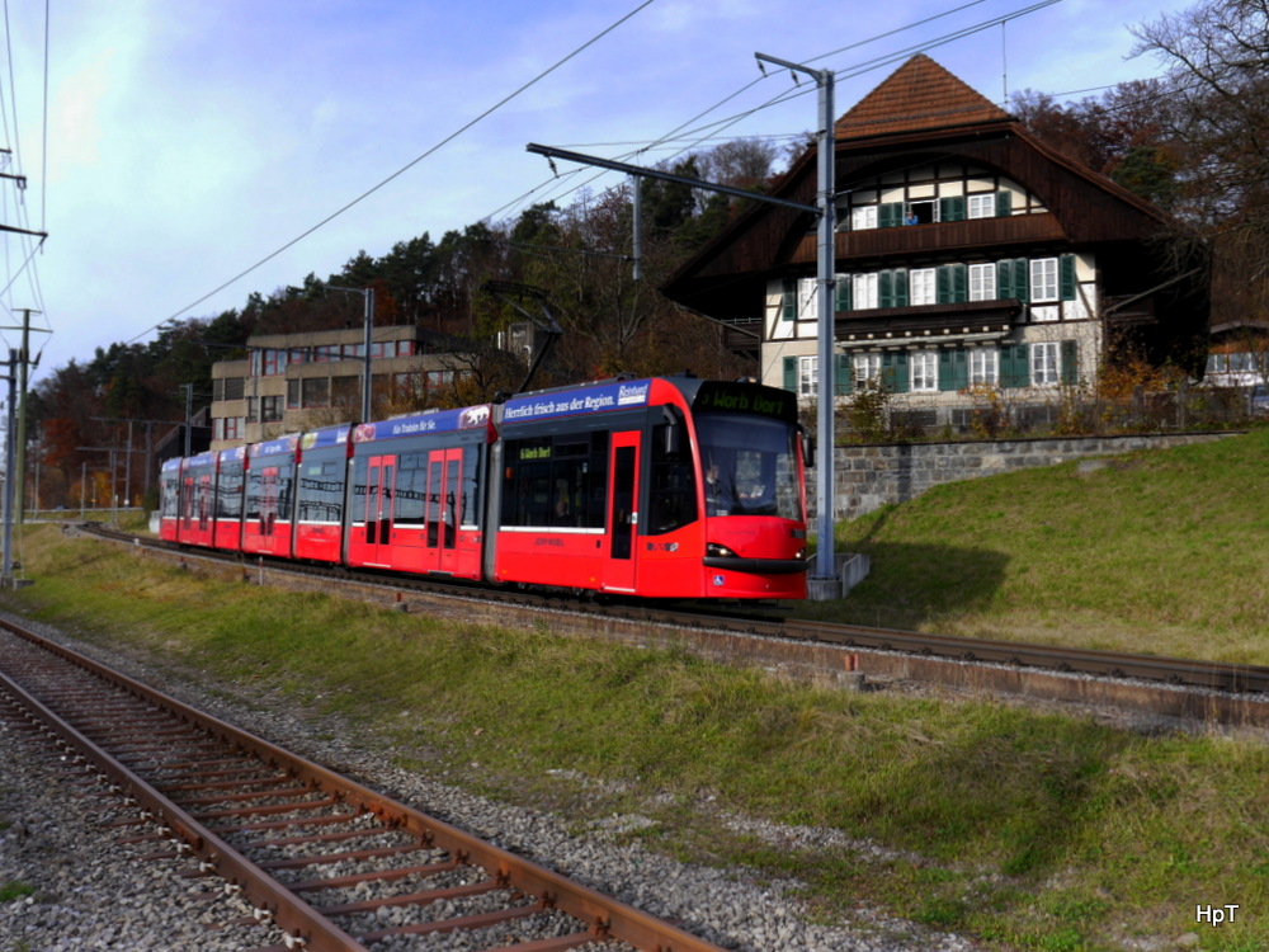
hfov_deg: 51.4
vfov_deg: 39.7
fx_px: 1320
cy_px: 476
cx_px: 634
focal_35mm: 36
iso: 160
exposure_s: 1/250
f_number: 6.3
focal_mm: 18
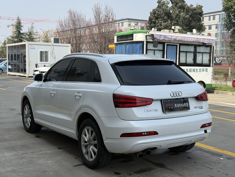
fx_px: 326
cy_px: 88
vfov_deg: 30.3
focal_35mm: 48
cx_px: 118
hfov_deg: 39.7
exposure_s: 1/2976
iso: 64
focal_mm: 6.76
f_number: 1.78
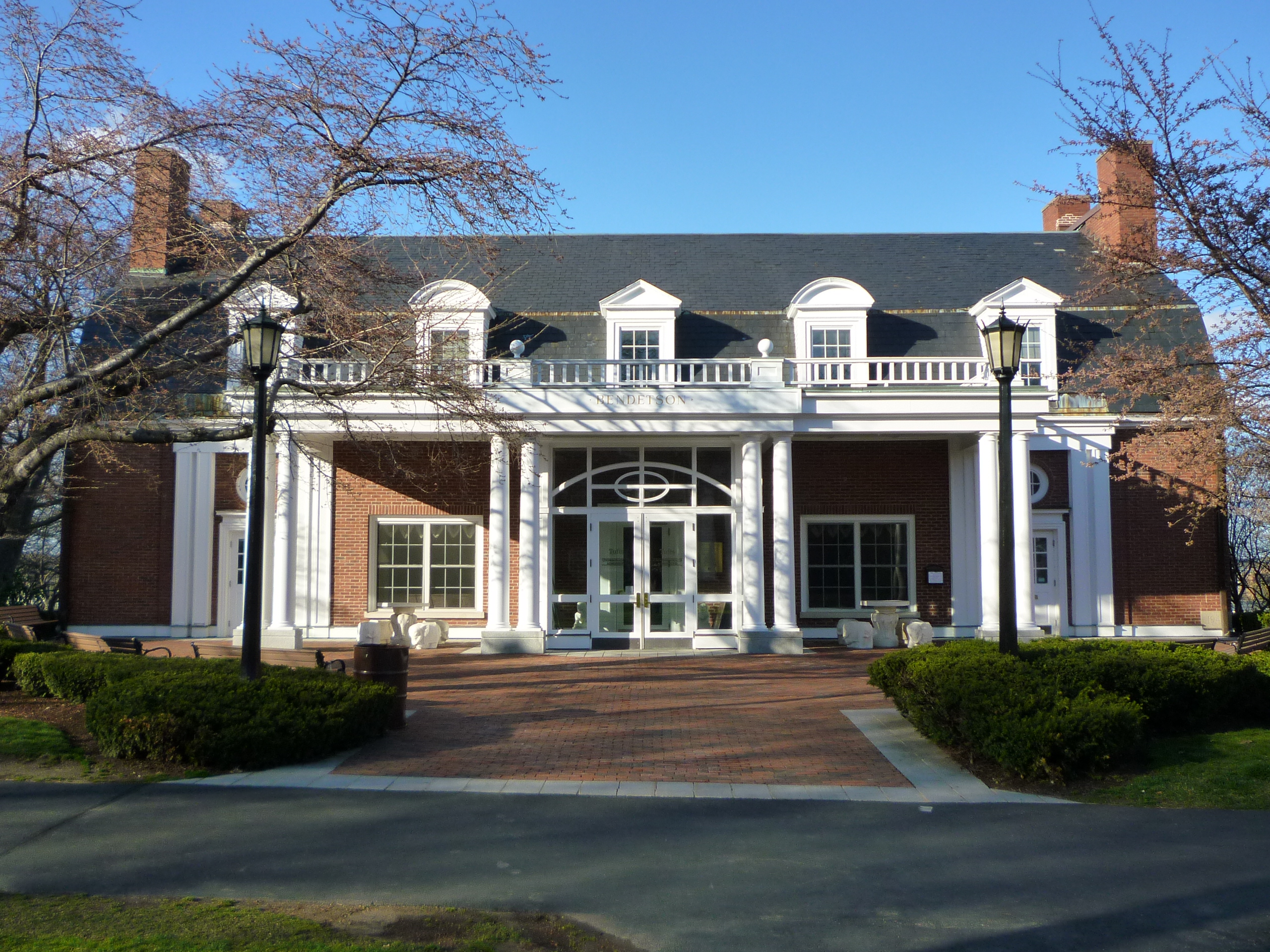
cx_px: 635
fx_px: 1247
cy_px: 476
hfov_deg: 54.0
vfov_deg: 41.8
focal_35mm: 34
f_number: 3.5
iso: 125
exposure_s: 1/500
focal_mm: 5.2
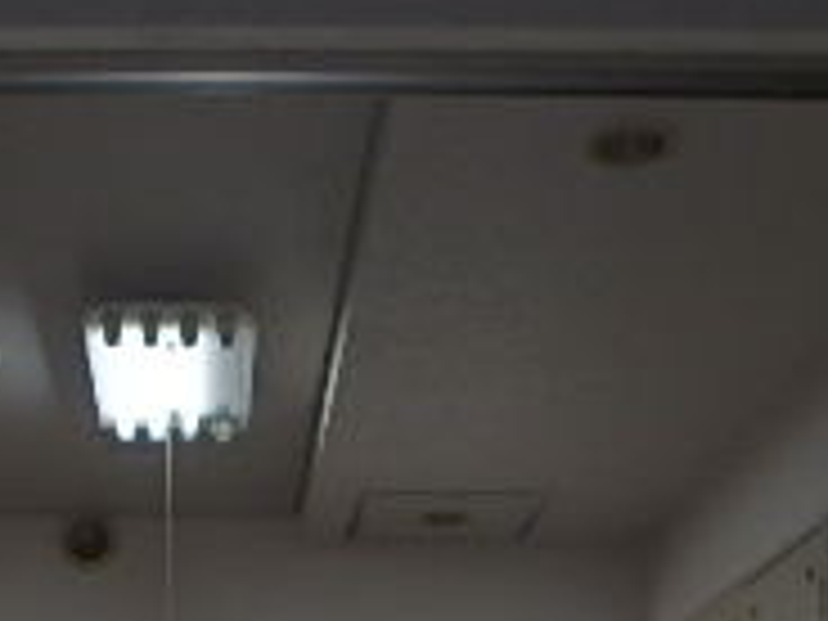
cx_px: 180
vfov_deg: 17.9
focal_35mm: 73
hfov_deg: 26.2
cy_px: 945
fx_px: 1746
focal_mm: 3.7
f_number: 3.5
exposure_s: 1/125
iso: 125
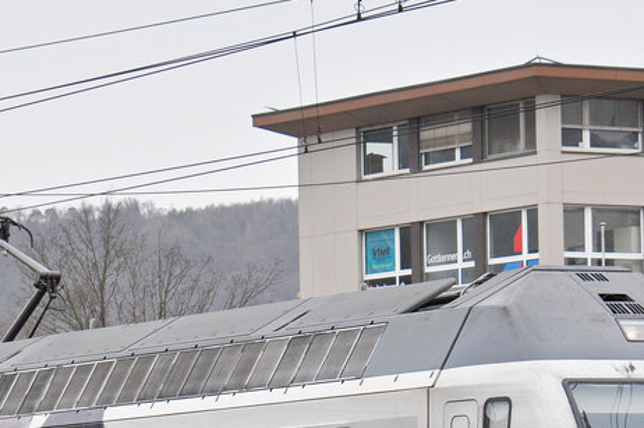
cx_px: 344
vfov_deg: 5.0
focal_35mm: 273
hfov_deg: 7.6
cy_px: 412
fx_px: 4878
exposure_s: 1/800
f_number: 5
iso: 400
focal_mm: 70
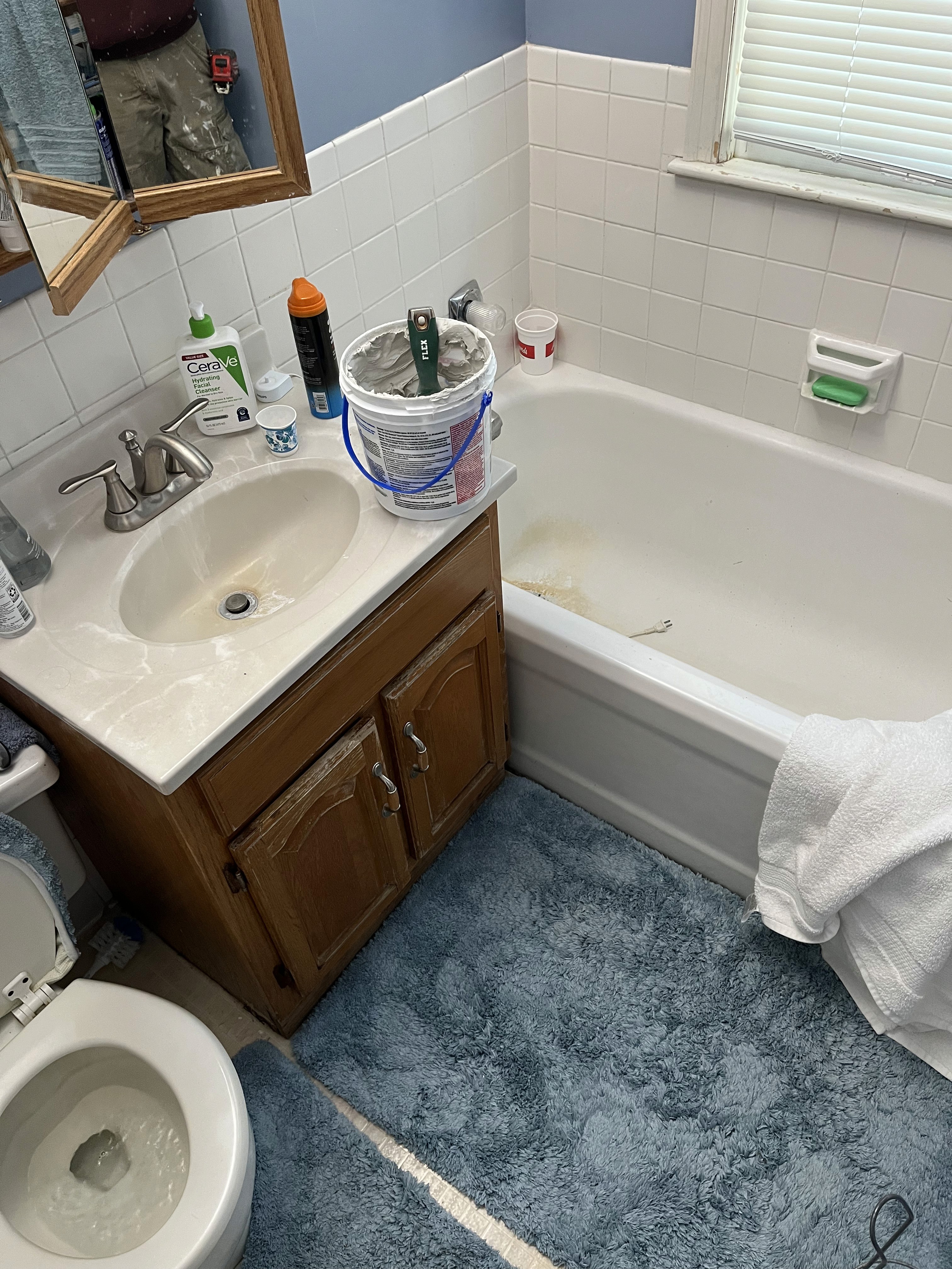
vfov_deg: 67.3
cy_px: 634
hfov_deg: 53.1
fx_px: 953
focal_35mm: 26
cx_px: 476
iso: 200
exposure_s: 1/60
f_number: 1.6
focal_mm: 5.1
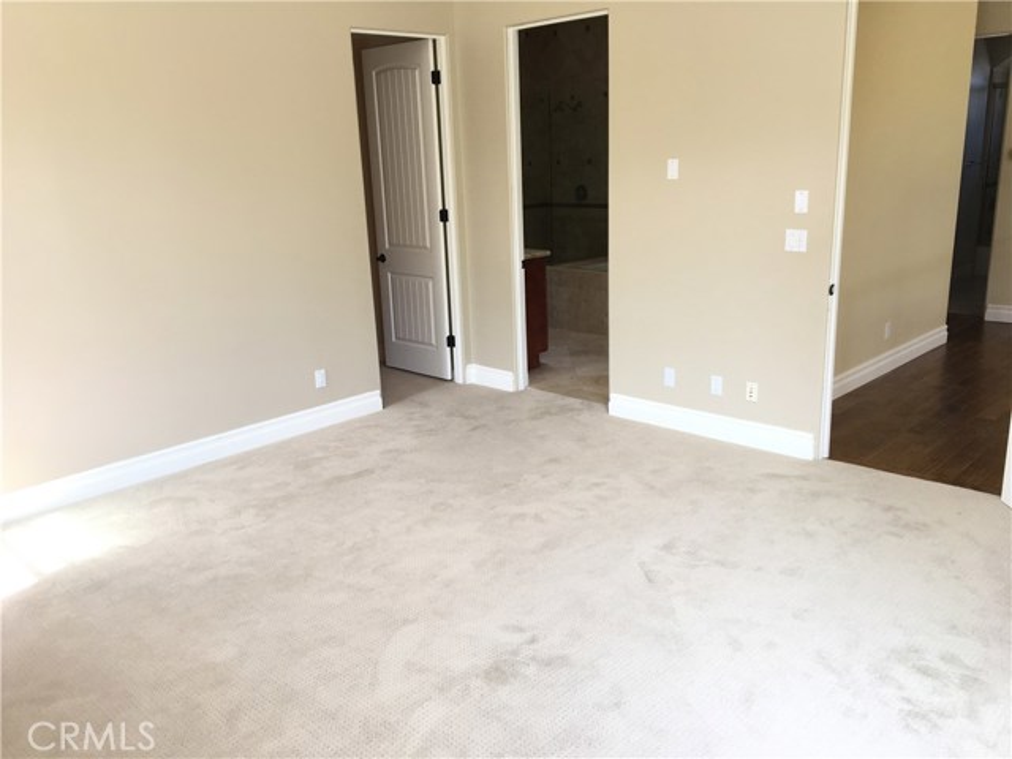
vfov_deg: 48.2
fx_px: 848
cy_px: 380
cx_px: 506
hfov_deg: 61.7
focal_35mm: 29
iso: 25
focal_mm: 4.15
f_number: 2.2
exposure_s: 1/60
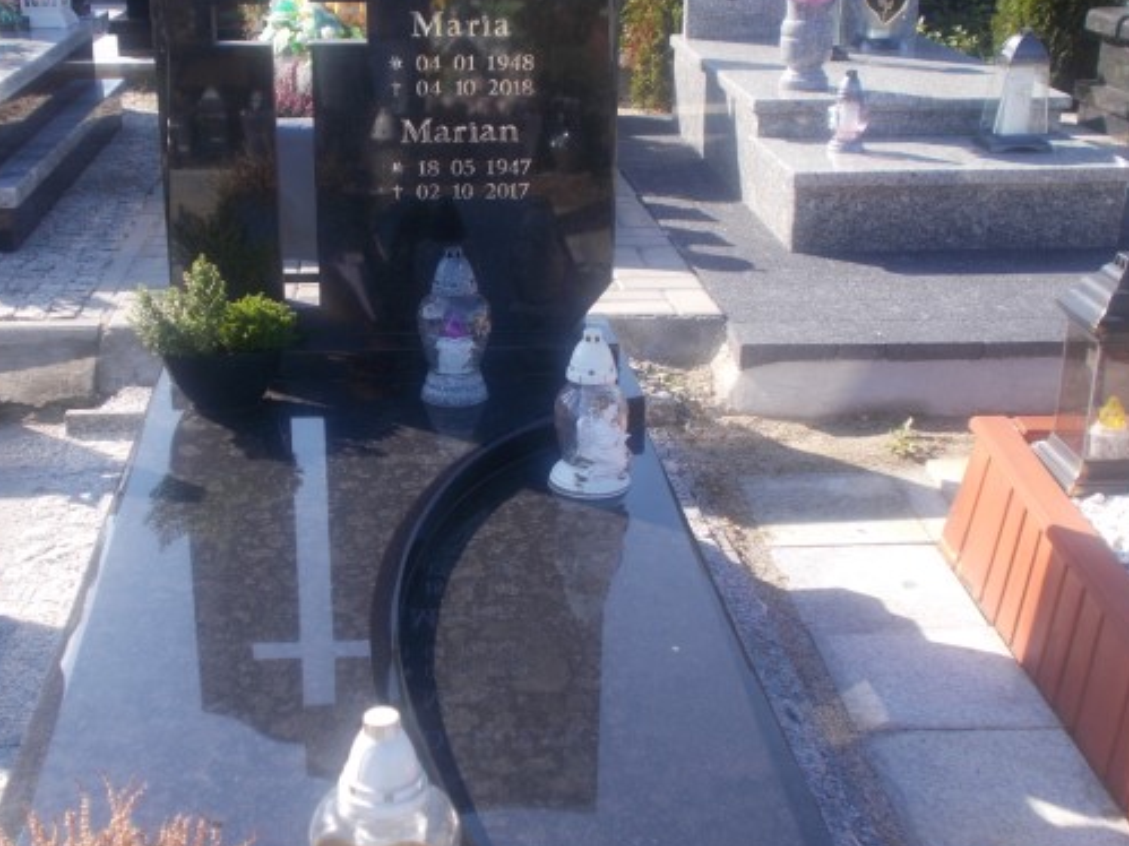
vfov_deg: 29.1
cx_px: 437
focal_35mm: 50
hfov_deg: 38.0
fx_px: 1630
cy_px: 405
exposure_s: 1/250
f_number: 3.9
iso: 80
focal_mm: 6.9
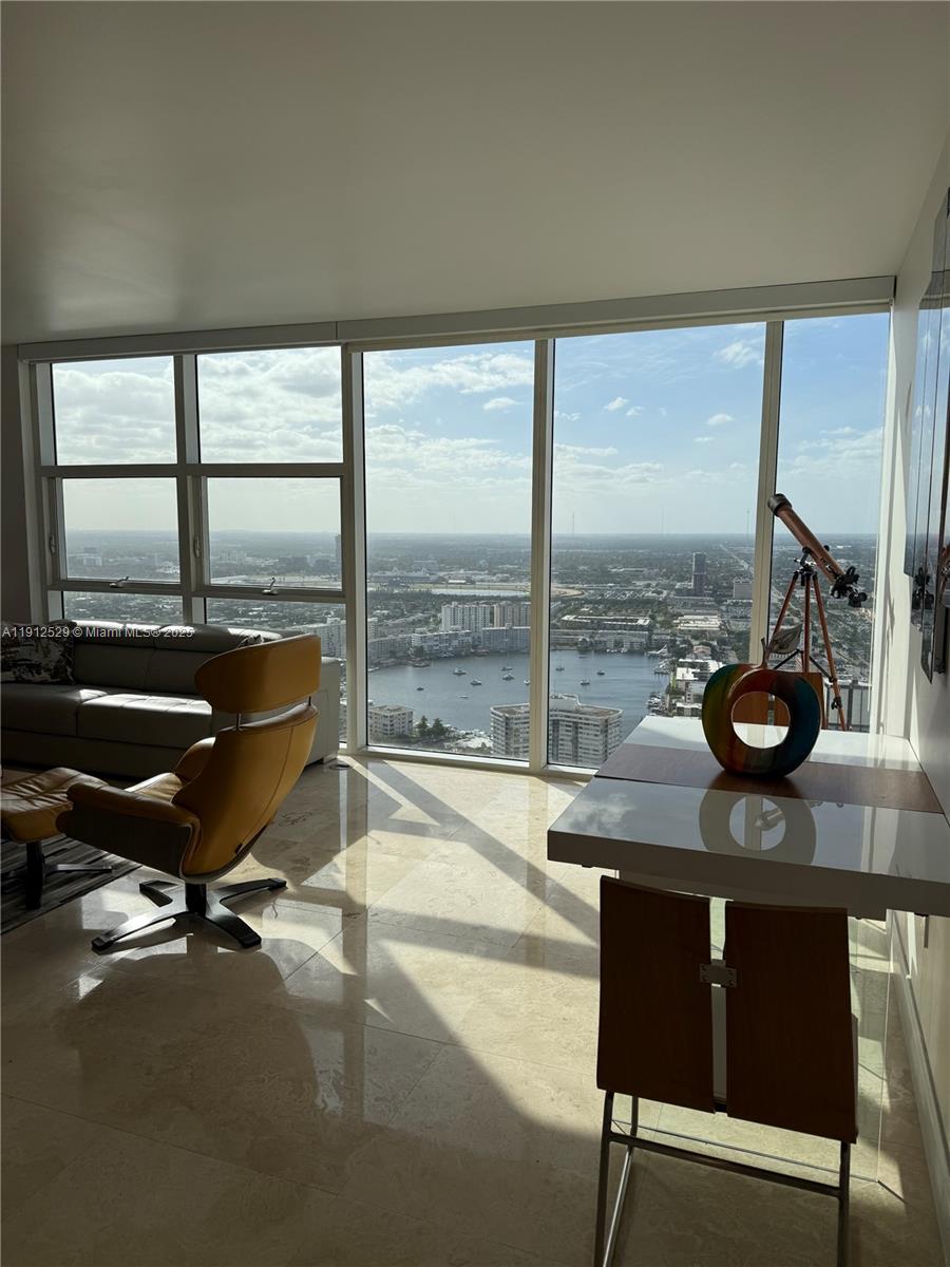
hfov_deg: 56.8
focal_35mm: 24
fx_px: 878
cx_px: 475
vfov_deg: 71.6
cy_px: 634
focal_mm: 6.76
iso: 80
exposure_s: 1/4405
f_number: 1.78
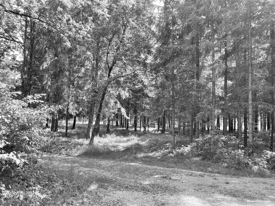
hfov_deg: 67.3
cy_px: 103
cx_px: 138
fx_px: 207
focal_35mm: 26
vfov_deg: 53.1
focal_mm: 4.2
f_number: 1.6
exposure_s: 1/147
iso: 32
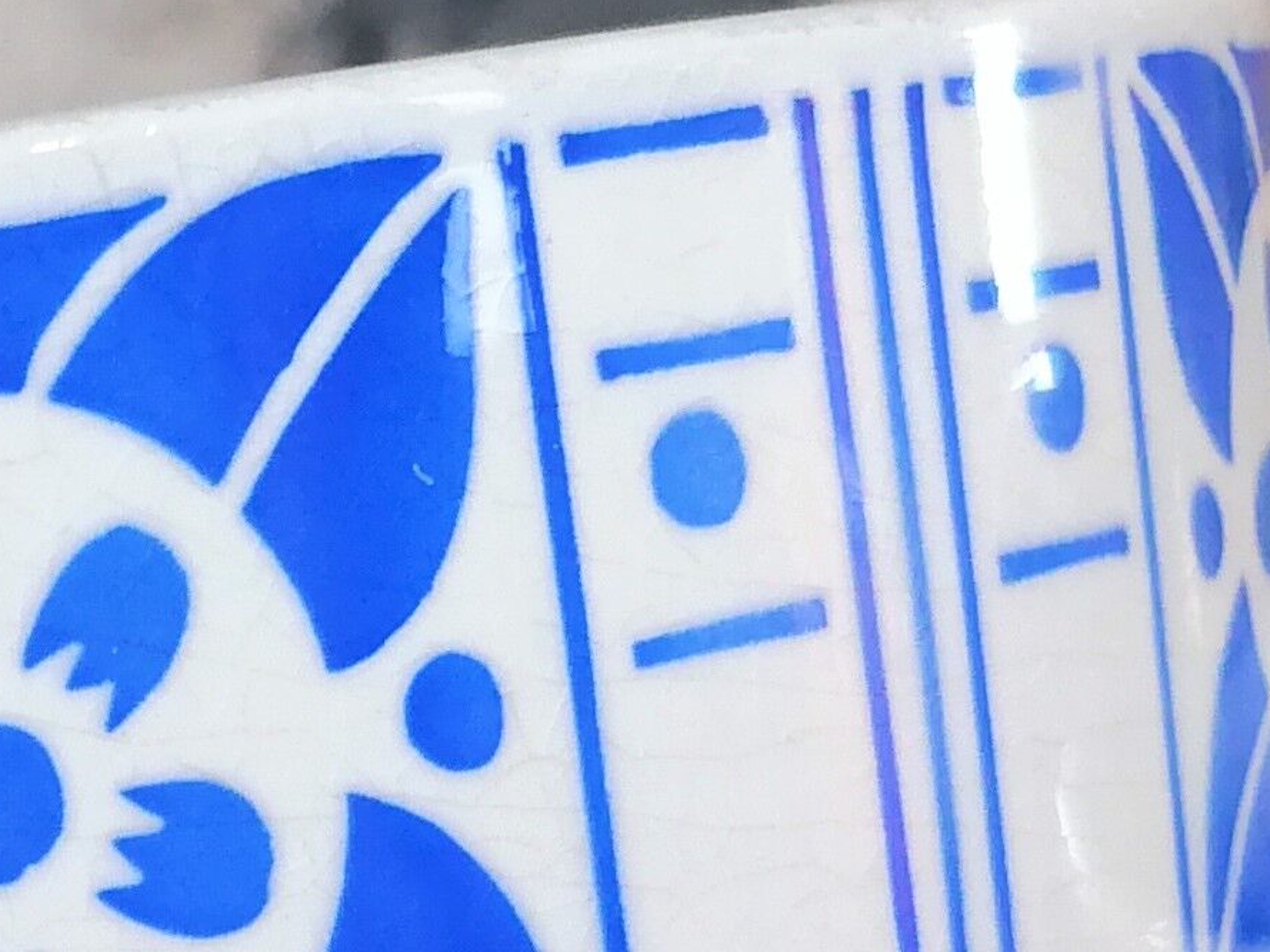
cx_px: -773
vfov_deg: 12.2
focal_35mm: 117
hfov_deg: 15.2
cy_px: 1335
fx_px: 4293
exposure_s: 1/33.3
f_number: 1.8
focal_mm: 5.4
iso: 160
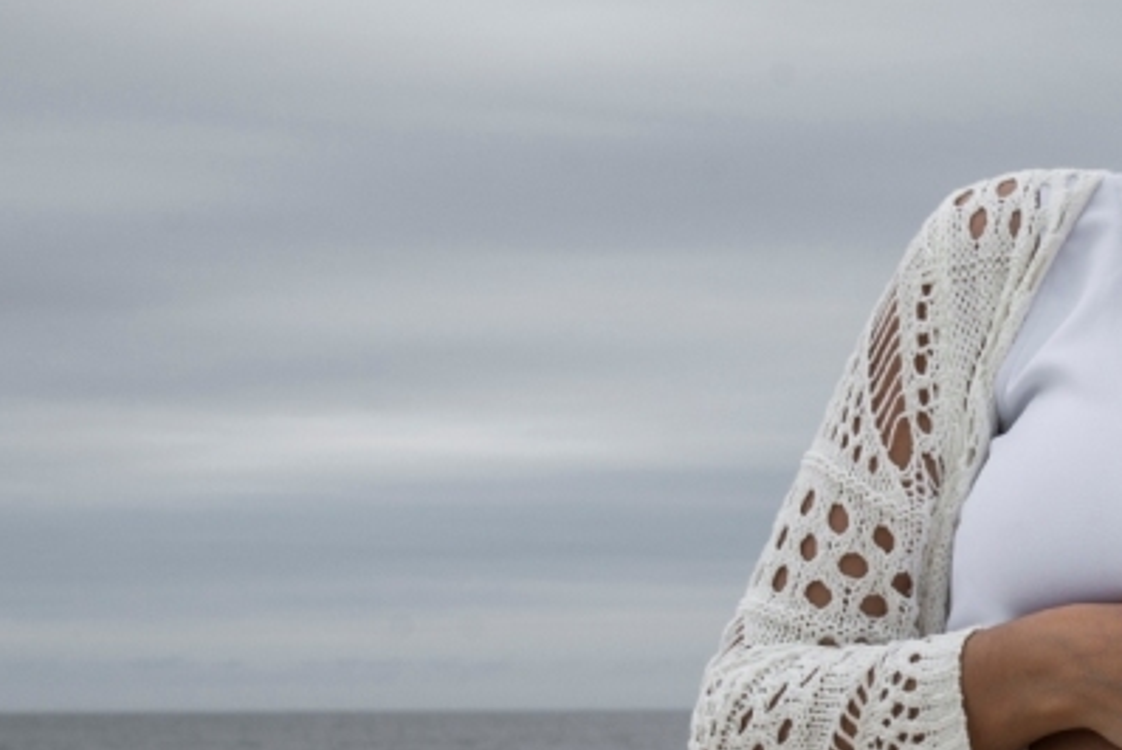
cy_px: 513
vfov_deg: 13.3
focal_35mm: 103
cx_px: 1294
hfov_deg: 18.9
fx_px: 3212
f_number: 8
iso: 250
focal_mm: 40
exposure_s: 1/200
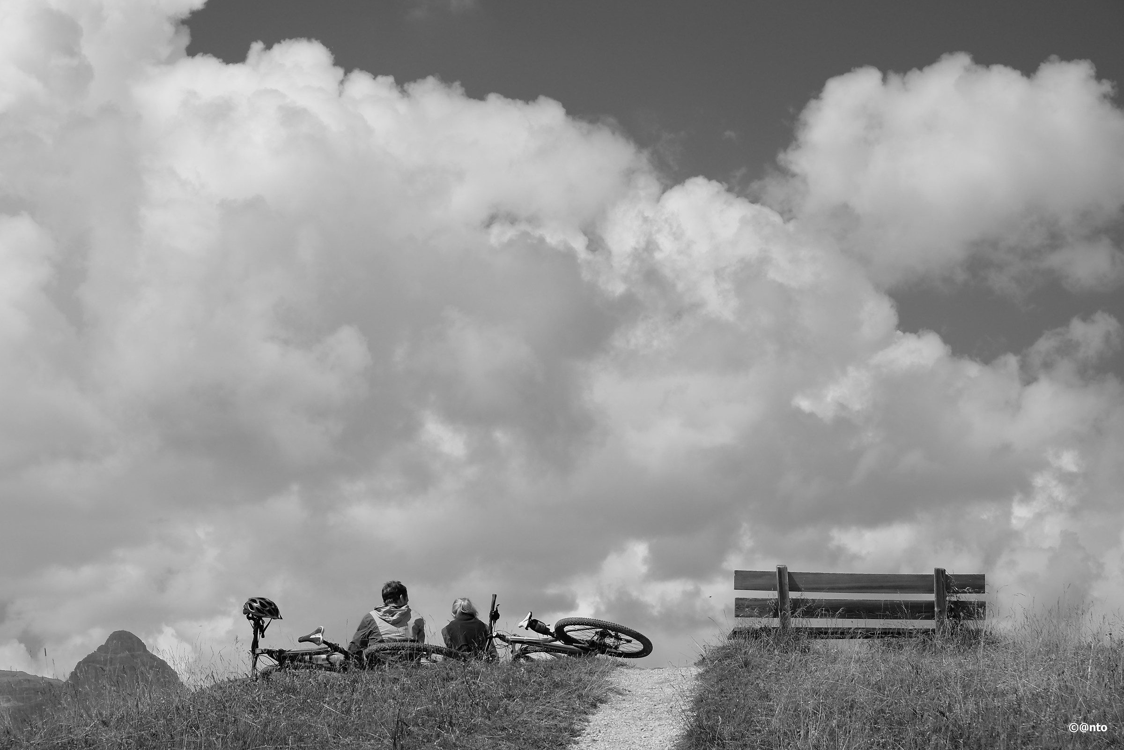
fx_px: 2591
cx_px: 562
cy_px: 375
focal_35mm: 83
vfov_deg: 16.5
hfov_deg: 24.5
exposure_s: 1/350
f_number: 10
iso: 200
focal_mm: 55
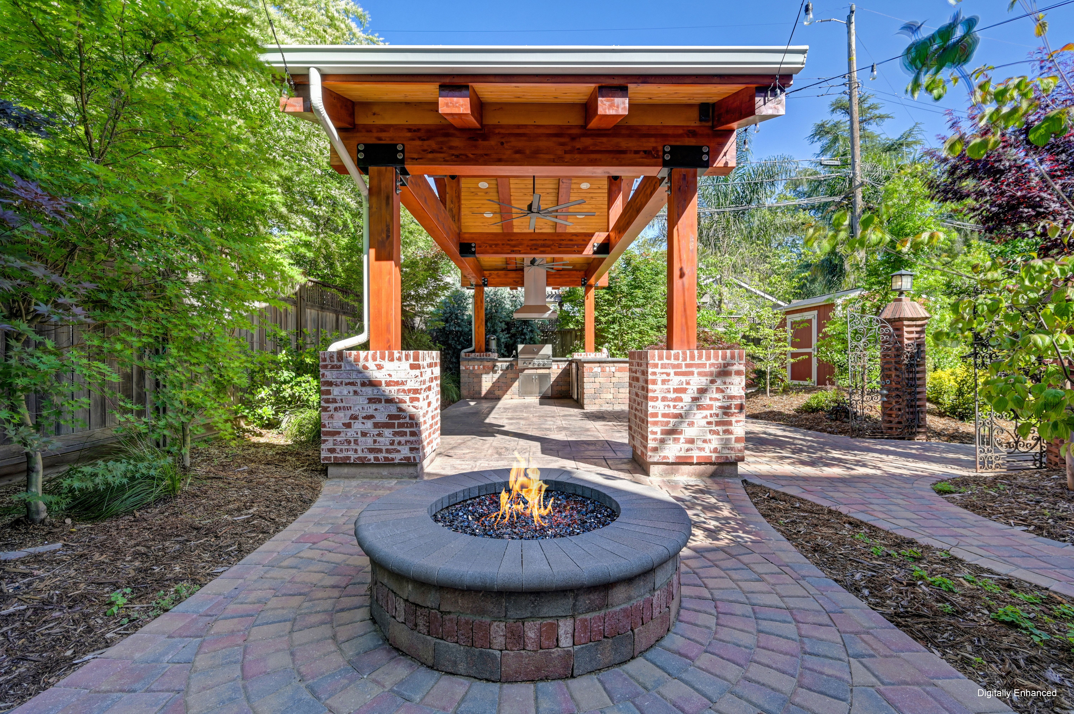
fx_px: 492
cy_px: 357
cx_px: 537
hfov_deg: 95.0
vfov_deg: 72.0
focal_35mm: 16
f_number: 8
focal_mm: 16.5
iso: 250
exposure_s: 1/250
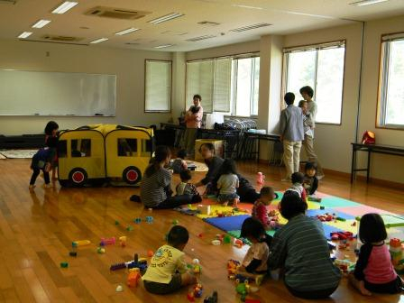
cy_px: 152
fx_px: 479
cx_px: 202
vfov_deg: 35.1
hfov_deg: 45.8
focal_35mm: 41
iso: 80
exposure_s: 1/30.3
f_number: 3.8
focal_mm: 7.3
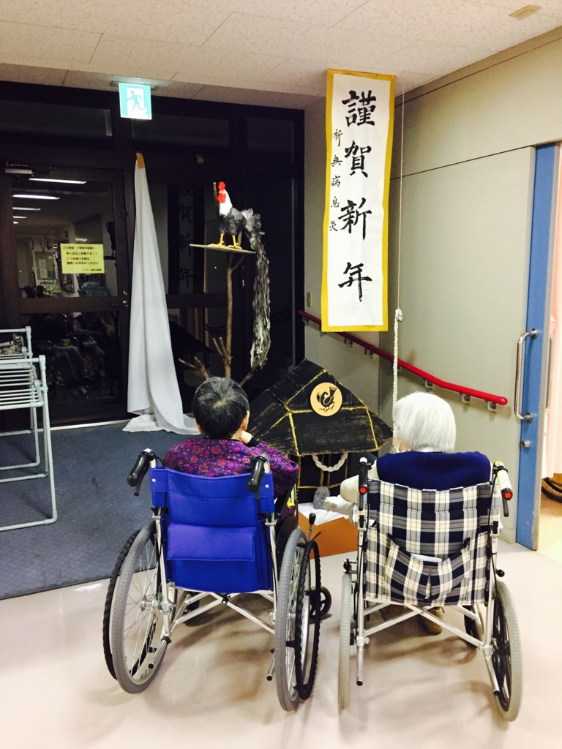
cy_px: 374
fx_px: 628
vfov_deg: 61.7
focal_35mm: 29
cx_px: 281
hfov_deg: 48.2
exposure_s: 1/20
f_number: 2.2
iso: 250
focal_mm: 4.15
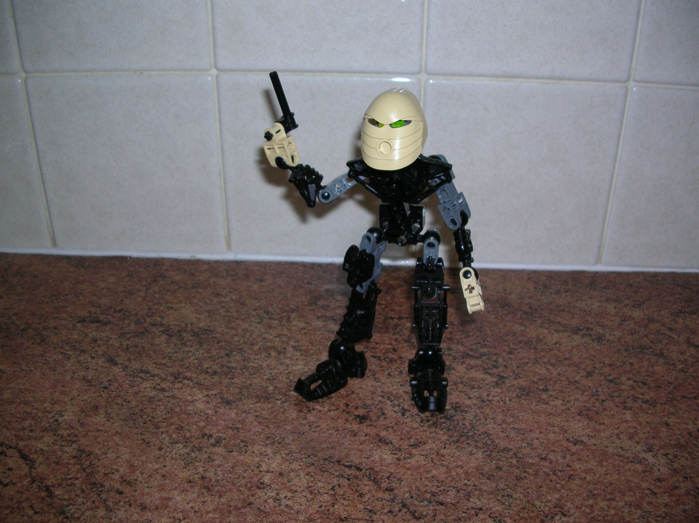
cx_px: 350
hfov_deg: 52.7
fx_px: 706
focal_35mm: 35
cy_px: 262
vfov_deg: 40.6
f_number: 2.8
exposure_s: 1/60.1
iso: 50
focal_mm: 5.8
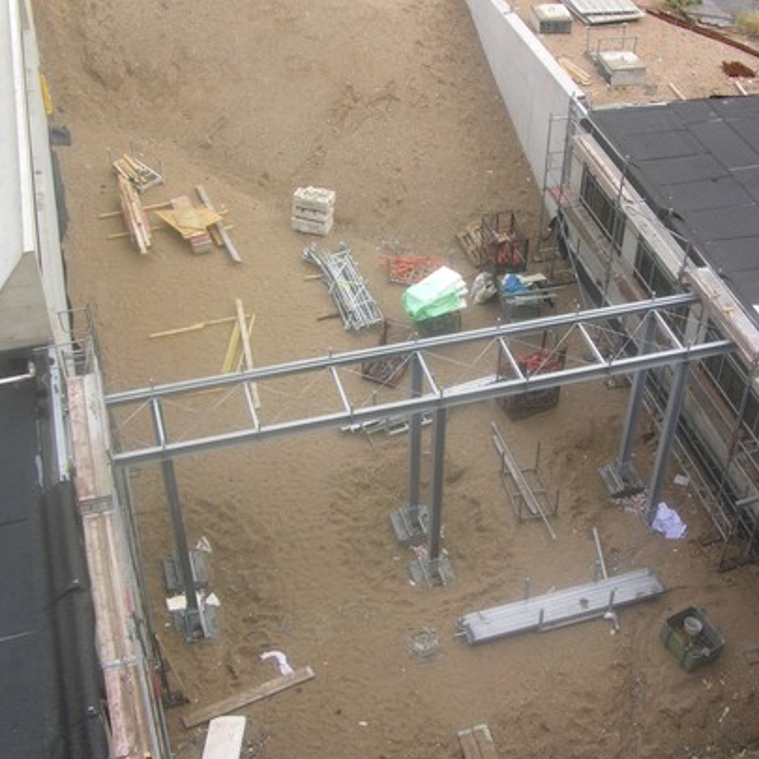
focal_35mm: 47
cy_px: 374
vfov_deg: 36.1
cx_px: 454
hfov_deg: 35.9
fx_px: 1166
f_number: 4
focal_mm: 8.9
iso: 50
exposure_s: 1/75.9
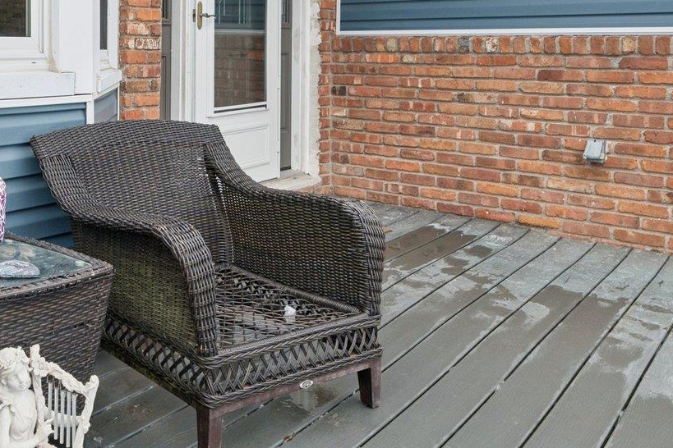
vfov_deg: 31.7
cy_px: 37
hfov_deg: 43.4
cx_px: 43
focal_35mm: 40
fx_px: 748
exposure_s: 1/125
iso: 250
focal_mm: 16
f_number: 8
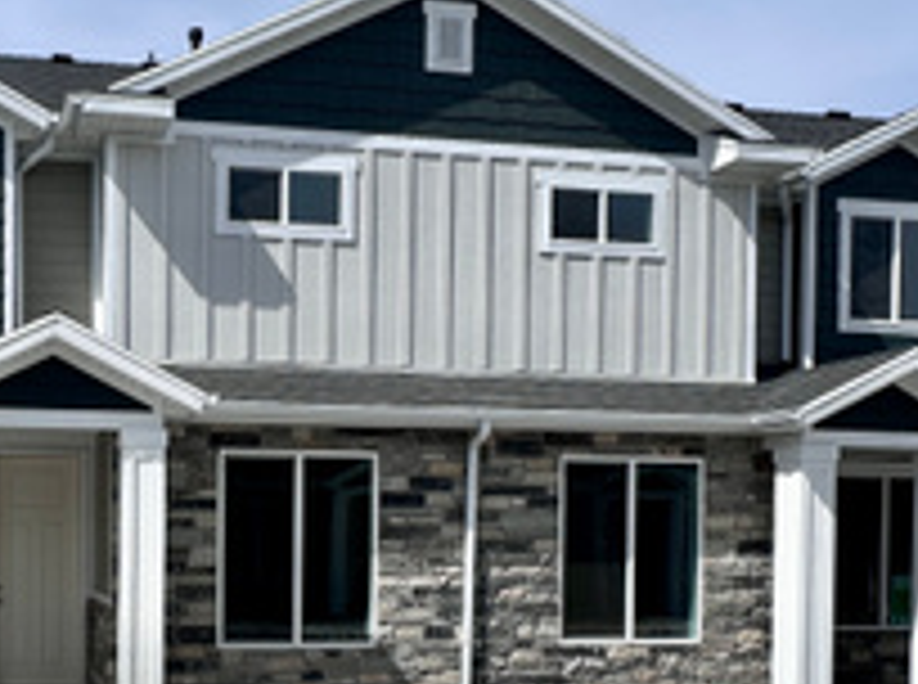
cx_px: 171
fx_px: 1164
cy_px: 565
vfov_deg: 31.7
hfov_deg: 41.0
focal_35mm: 44
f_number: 2.2
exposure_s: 1/2882
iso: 50
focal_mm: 2.22
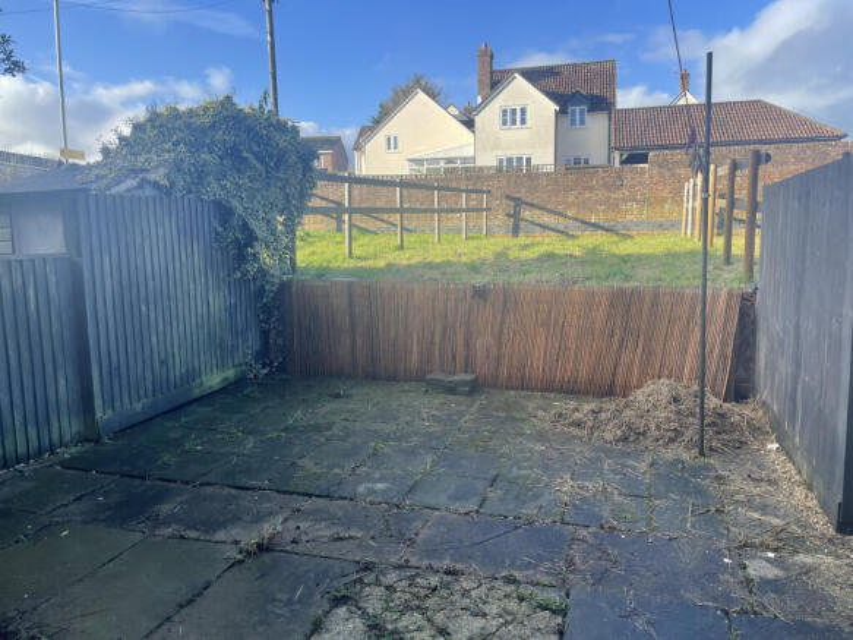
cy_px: 320
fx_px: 641
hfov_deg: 67.3
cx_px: 426
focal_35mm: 26
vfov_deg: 53.0
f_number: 1.6
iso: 32
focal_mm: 4.2
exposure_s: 1/703
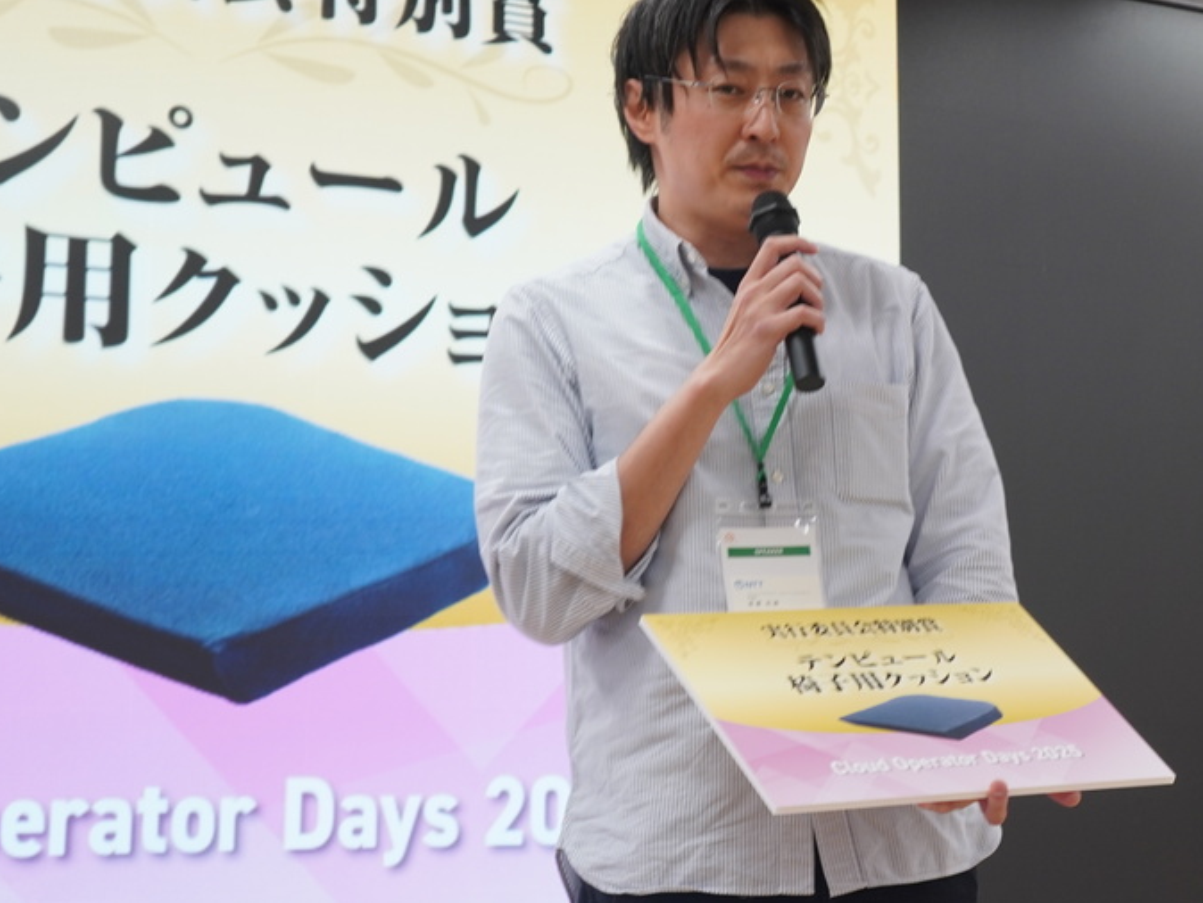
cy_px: 300
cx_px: 834
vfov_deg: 19.1
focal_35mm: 77
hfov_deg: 25.2
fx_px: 2677
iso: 250
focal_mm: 30
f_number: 4
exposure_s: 1/50
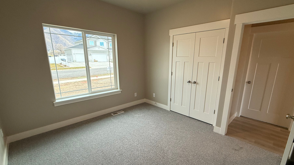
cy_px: 90
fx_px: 133
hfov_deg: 95.9
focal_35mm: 17
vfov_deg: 63.8
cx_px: 154
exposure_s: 1/120
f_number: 2.2
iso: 160
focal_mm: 2.22
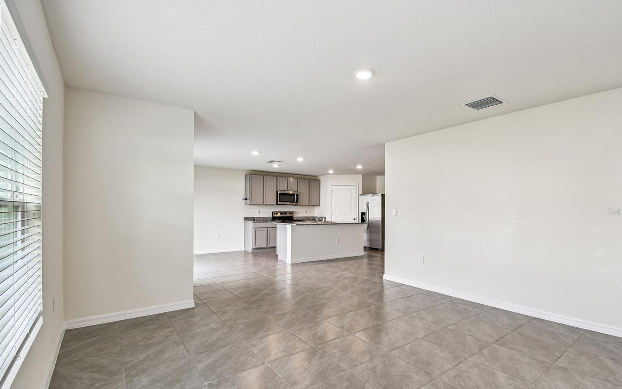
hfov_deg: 97.8
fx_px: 271
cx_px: 318
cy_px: 211
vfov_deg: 71.1
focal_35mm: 16
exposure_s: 1/15
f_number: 7.1
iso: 100
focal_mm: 10
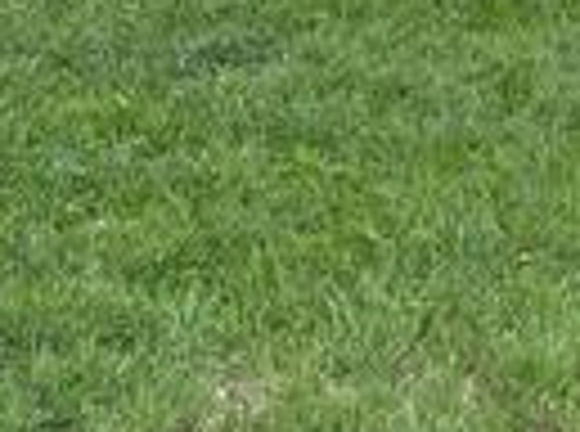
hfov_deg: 9.6
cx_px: 463
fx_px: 3459
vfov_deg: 6.7
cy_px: -630
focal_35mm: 207
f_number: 1.8
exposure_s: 1/122
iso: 32
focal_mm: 4.25
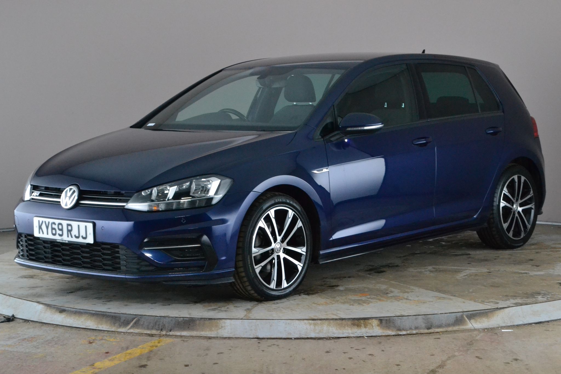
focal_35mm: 82
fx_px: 1285
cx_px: 280
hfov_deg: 24.6
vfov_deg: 16.6
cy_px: 187
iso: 3200
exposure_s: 1/50
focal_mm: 55
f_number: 11
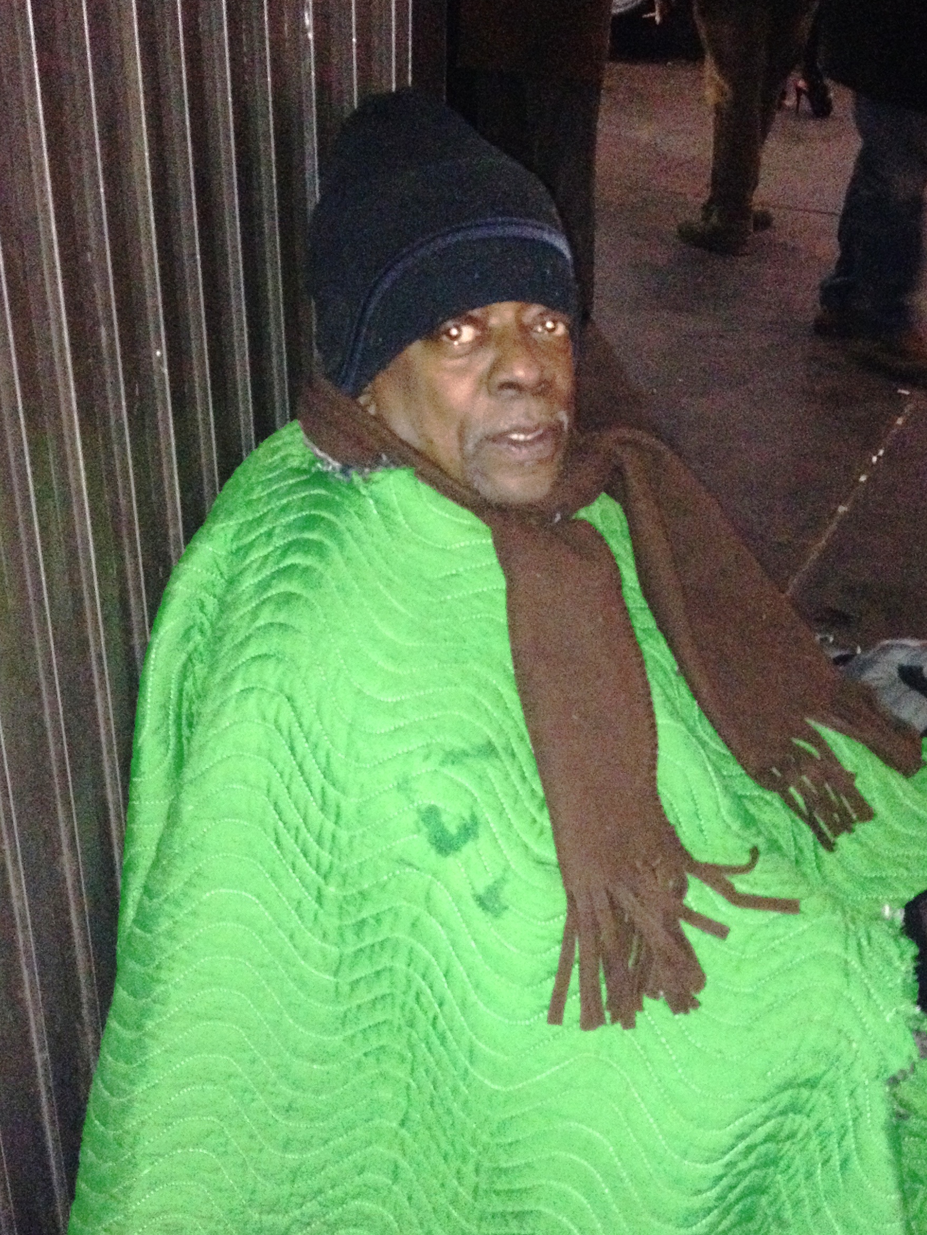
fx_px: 1749
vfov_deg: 38.7
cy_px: 760
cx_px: 537
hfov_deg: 29.6
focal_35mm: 49
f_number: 2.4
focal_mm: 4.28
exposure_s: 1/16
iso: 640
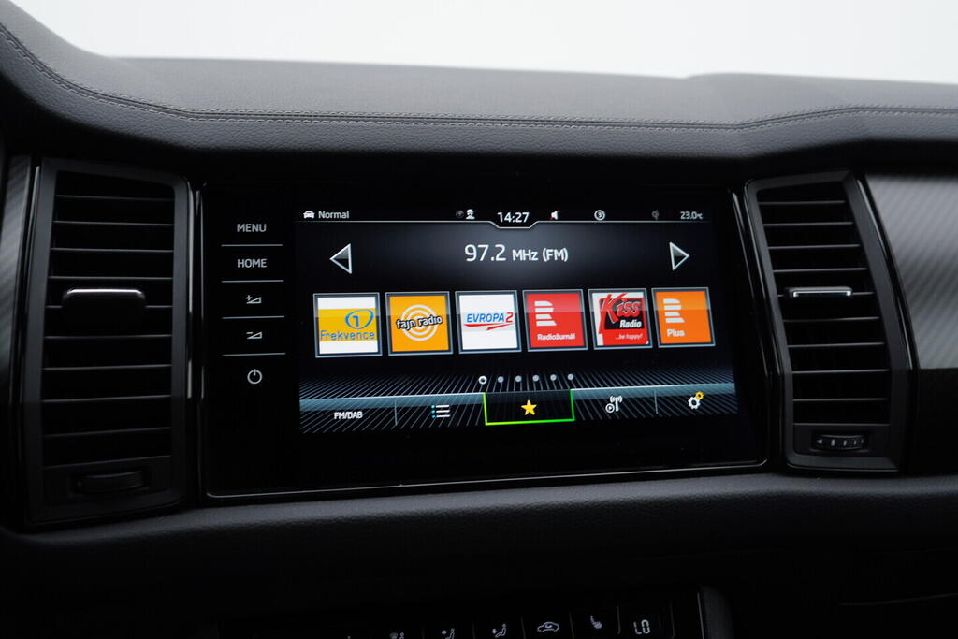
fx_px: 958
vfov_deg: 36.9
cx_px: 479
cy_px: 320
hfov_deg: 53.1
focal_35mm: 36
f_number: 3.2
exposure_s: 1/50
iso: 125
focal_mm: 24
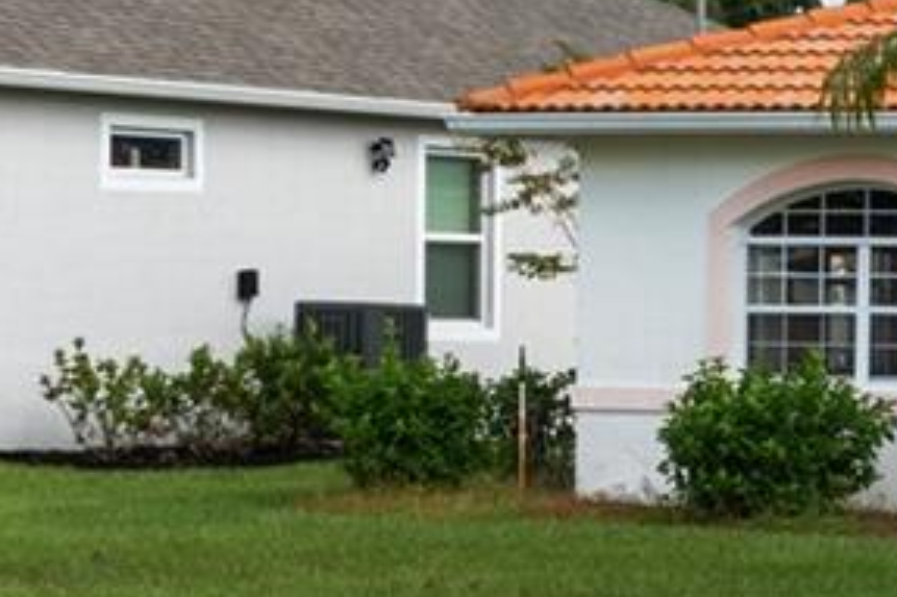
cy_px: 403
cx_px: 1844
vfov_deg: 8.2
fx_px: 4159
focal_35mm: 167
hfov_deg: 11.1
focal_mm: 20
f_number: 8
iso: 100
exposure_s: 1/320
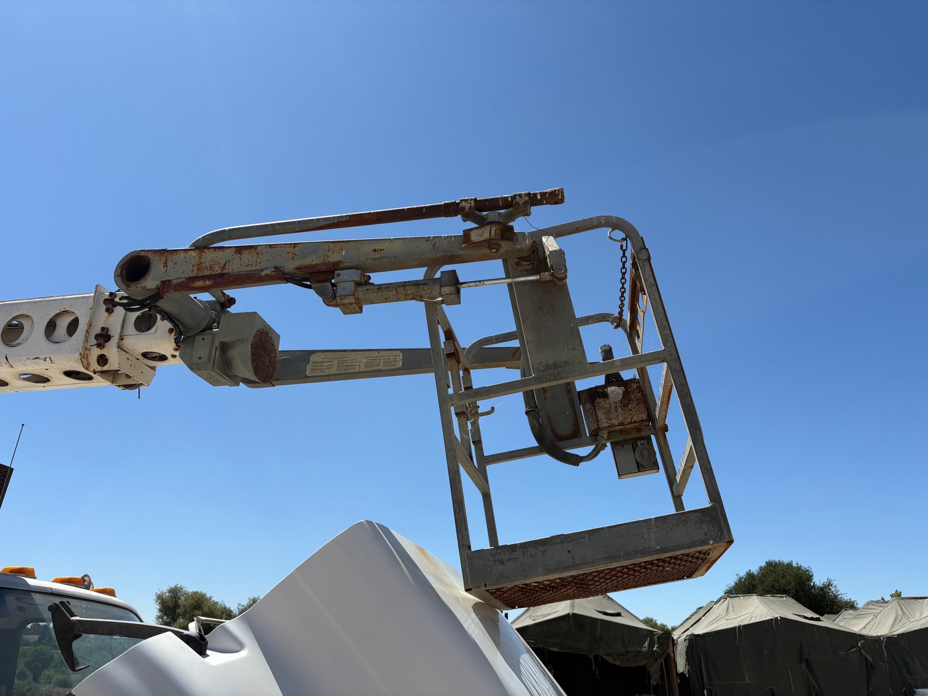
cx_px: 464
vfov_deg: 53.1
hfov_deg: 67.3
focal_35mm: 26
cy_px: 348
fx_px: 697
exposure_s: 1/4329
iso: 50
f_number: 1.6
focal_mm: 5.96
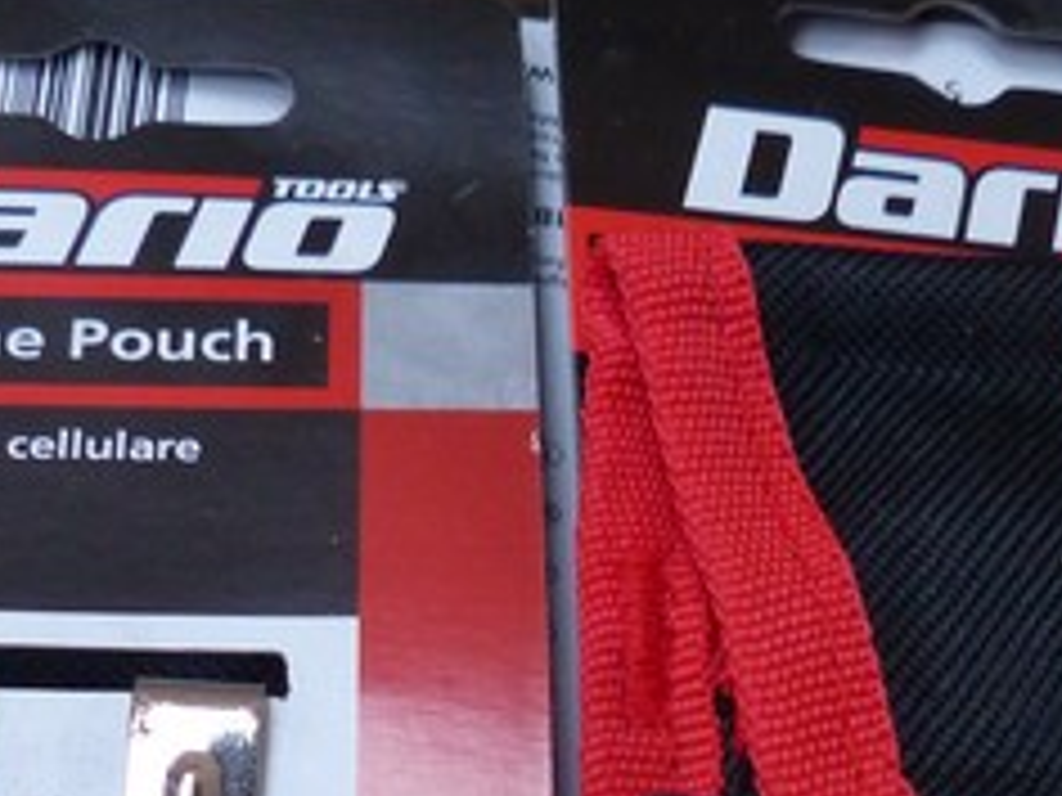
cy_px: 895
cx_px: 634
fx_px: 2730
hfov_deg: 22.0
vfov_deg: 16.1
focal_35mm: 89
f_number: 2.8
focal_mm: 4.5
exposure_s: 1/125
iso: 320
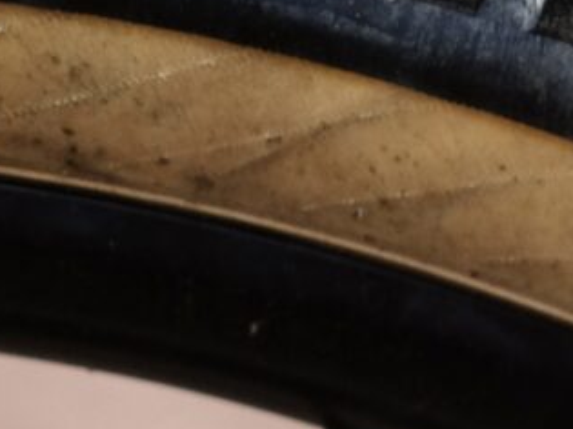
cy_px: 129
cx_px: -393
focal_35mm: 410
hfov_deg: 4.8
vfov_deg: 3.6
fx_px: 6784
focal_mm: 56
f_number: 2
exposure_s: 1/1000
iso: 500
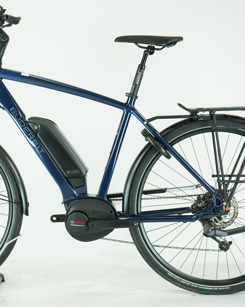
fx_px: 689
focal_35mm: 76
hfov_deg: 20.1
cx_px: 81
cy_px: 151
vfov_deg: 25.1
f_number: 5.6
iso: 1600
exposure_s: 1/200
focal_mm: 52
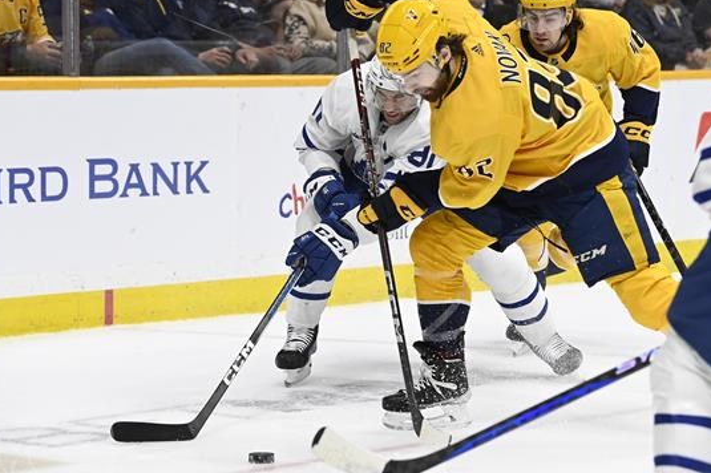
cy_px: 208
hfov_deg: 16.5
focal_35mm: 124
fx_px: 2447
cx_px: 416
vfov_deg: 11.0
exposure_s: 1/2500
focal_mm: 102
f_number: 4
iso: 5000
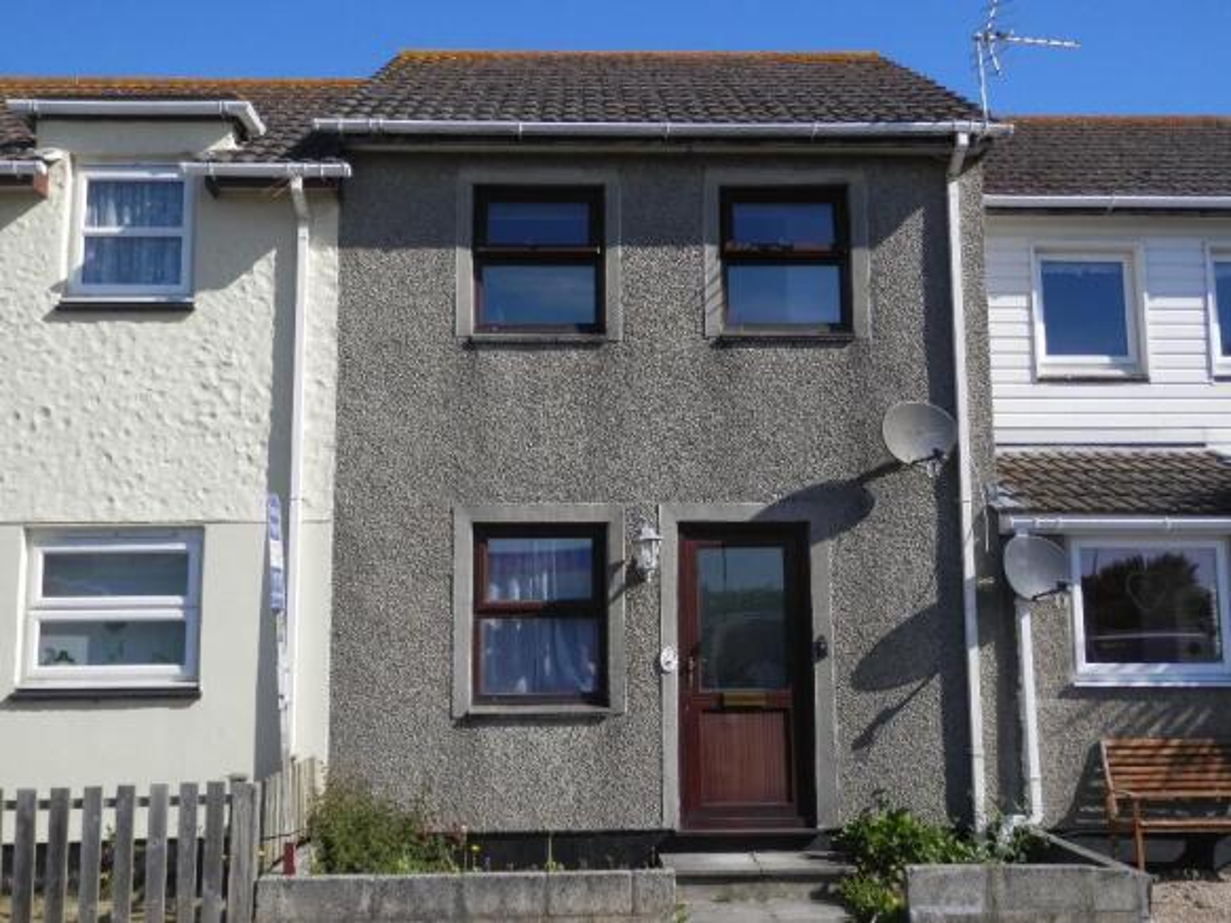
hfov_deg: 50.1
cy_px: 462
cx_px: 616
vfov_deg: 38.7
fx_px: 1316
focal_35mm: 37
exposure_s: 1/800
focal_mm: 6.6
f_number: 3.6
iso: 80
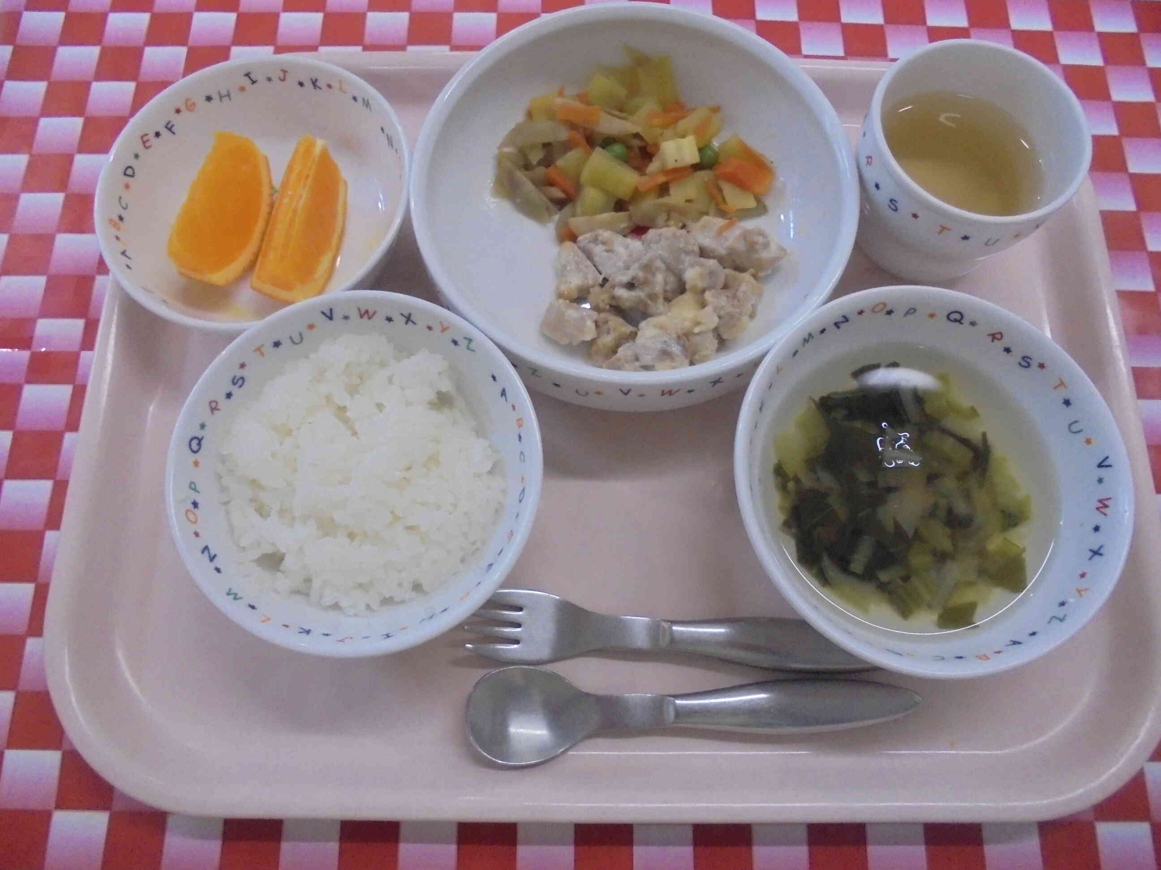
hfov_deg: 67.3
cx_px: 580
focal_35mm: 26
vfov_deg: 53.1
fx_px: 872
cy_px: 435
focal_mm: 4.6
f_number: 3.5
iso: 500
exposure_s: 1/125
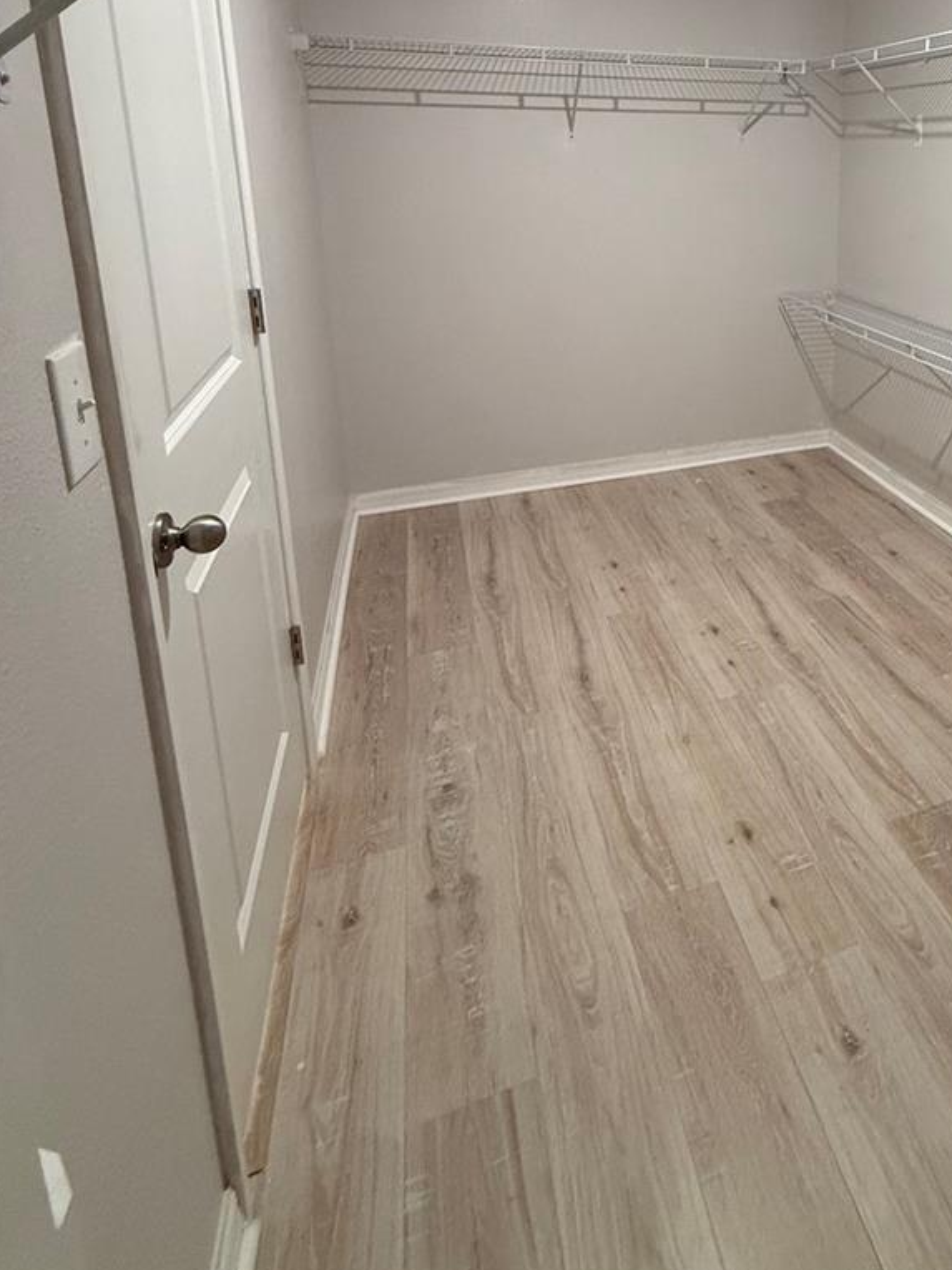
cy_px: 324
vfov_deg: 71.4
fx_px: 807
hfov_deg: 57.3
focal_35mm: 22
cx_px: 739
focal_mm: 2.22
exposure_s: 1/60
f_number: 2.2
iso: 400
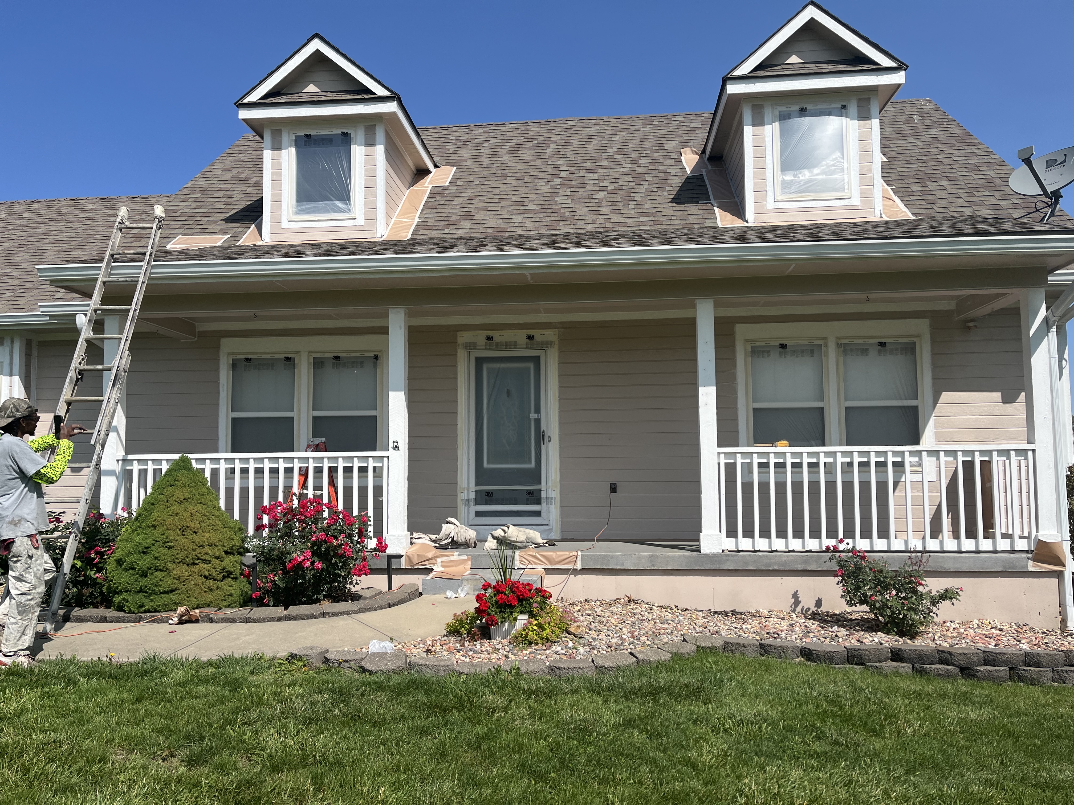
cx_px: 537
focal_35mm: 26
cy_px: 402
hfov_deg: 67.3
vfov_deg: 53.1
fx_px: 807
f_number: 1.6
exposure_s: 1/4484
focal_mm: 5.1
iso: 50
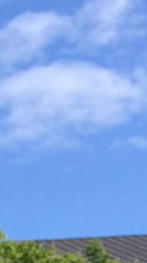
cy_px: 603
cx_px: -341
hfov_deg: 6.0
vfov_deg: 10.5
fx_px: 1258
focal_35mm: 181
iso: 40
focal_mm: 4.12
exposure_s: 1/2053
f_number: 2.2
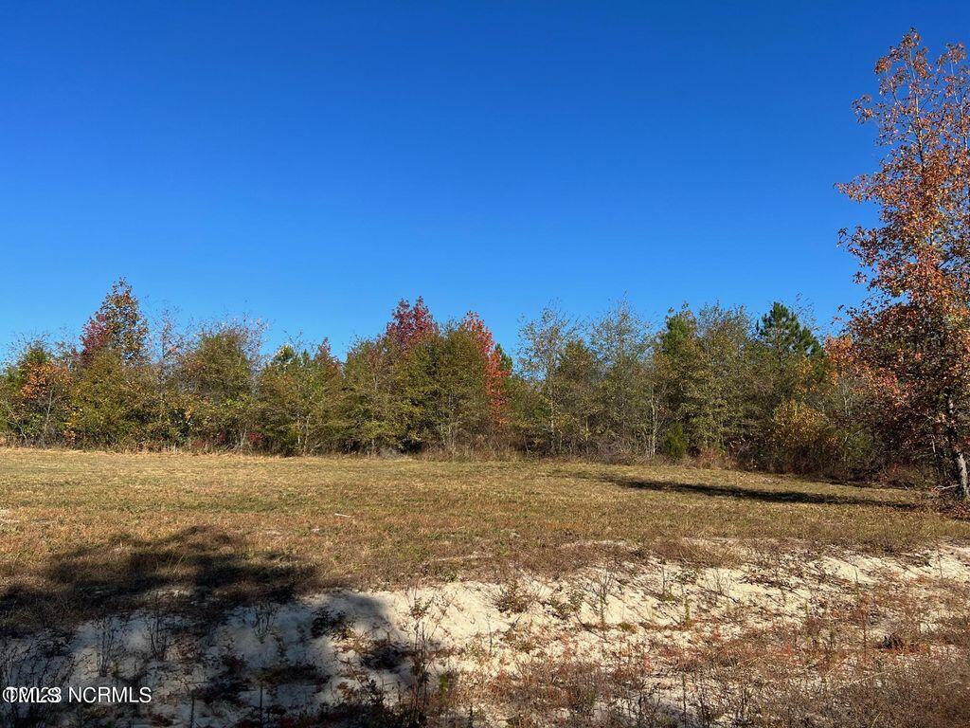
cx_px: 485
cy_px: 364
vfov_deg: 53.1
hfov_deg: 67.3
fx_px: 729
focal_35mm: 26
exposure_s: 1/3831
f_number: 1.5
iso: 50
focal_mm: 5.7
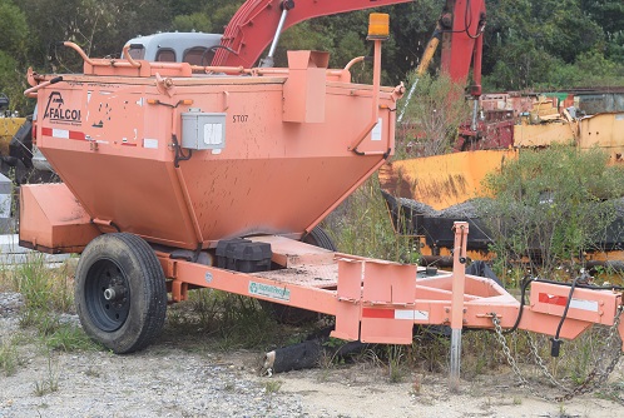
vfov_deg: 22.7
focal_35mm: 60
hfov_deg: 33.3
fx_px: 1042
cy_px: 209
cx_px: 312
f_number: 8
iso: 280
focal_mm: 40
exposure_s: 1/250
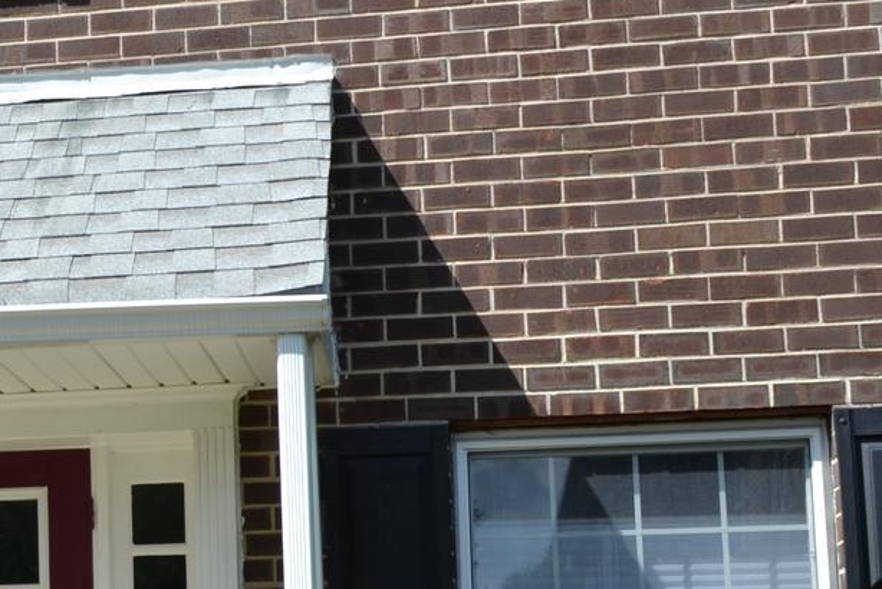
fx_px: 2206
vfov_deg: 15.2
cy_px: 430
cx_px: -103
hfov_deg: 21.4
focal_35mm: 90
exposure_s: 1/250
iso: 100
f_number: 8
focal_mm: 18
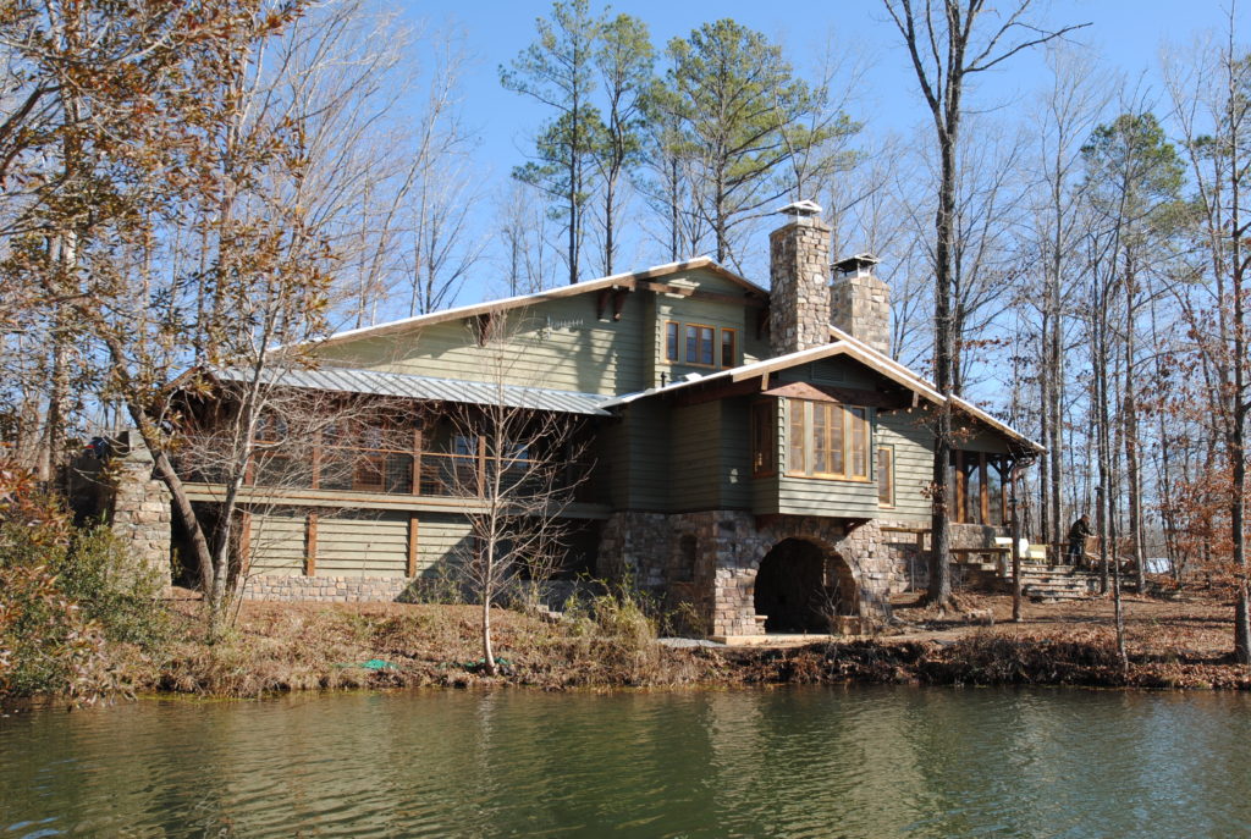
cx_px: 626
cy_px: 420
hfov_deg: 53.0
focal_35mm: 36
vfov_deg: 37.0
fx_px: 1253
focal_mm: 24
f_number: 6.3
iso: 100
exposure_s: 1/160
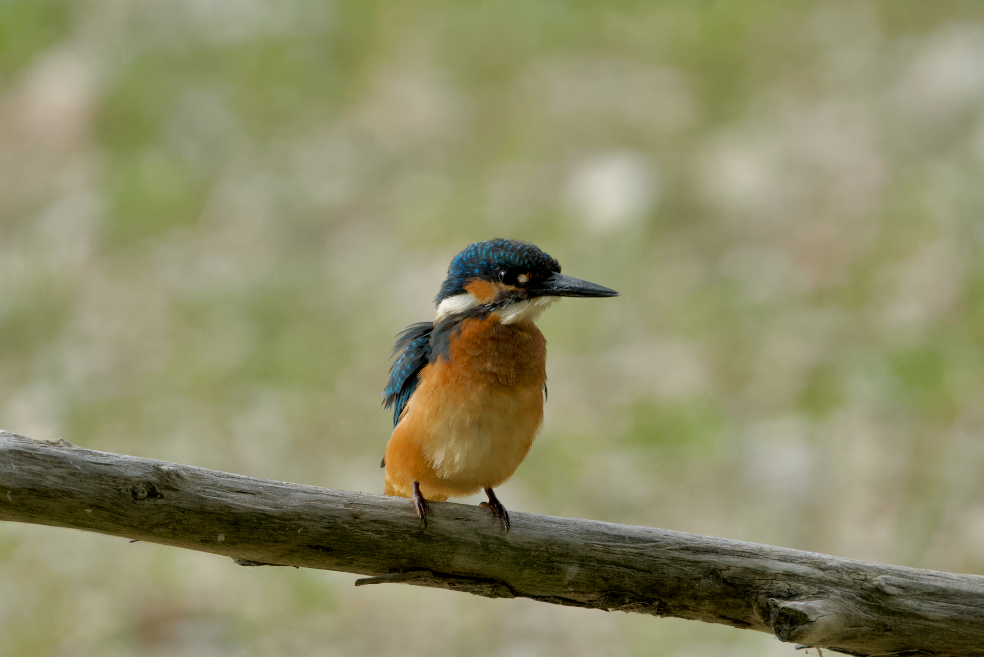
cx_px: 492
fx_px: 16403
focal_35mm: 600
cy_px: 328
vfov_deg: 2.3
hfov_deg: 3.4
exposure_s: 1/2500
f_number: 7.1
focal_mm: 600
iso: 1600
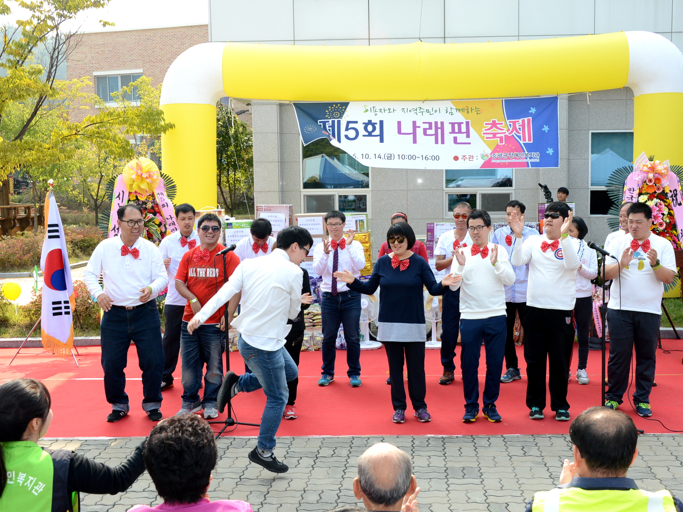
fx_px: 829
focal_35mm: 42
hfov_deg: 44.7
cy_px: 256
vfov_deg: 34.4
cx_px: 385
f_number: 11
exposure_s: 1/250
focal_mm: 38
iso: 800
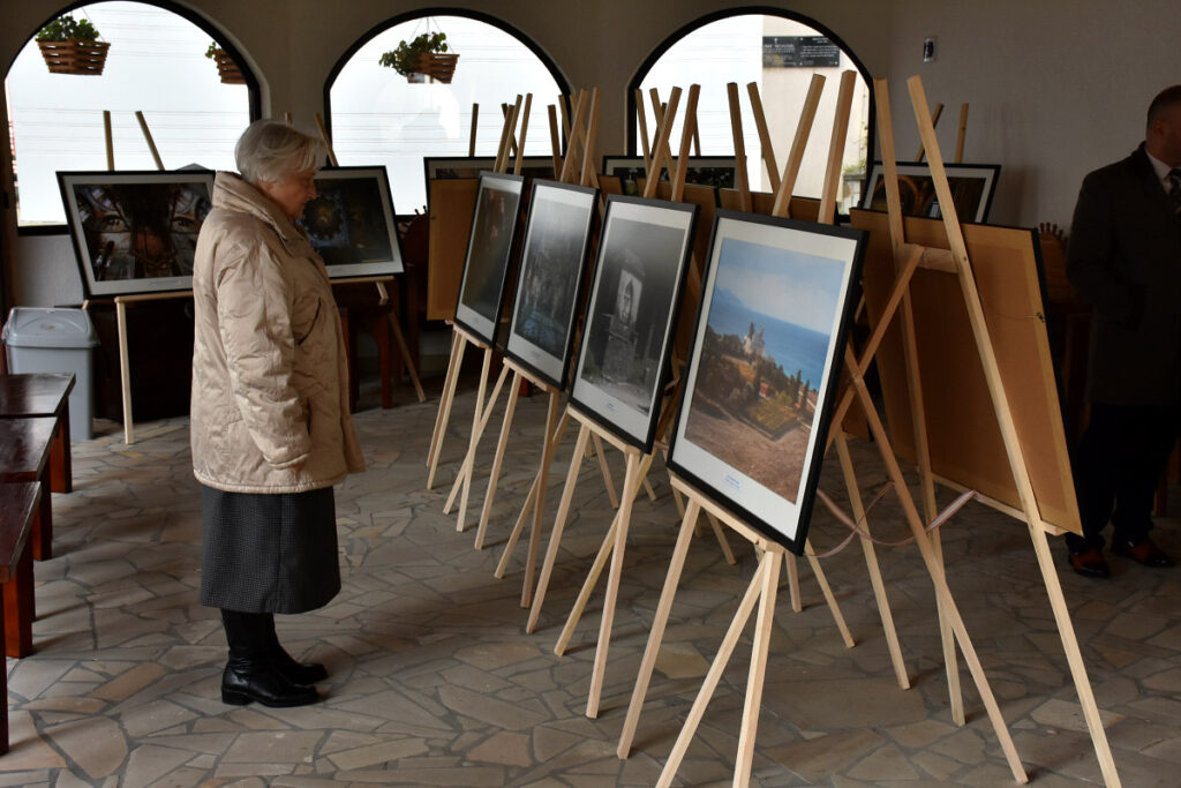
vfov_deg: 28.1
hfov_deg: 41.1
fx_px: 1575
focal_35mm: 48
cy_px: 394
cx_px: 590
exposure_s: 1/250
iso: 1000
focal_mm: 32
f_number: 8
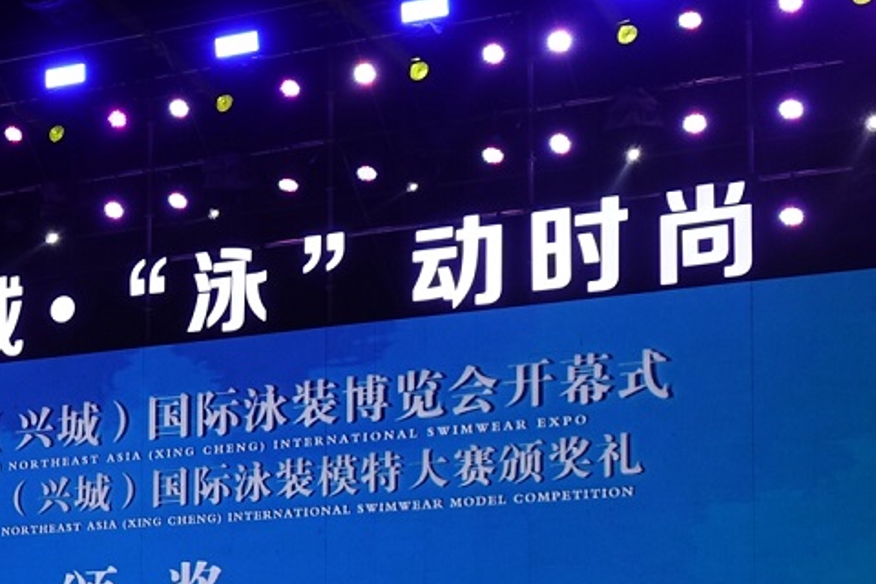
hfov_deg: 19.5
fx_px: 2384
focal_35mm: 98
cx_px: -203
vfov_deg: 13.7
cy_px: 626
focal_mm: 12.83
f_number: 5.6
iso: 125
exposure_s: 1/30
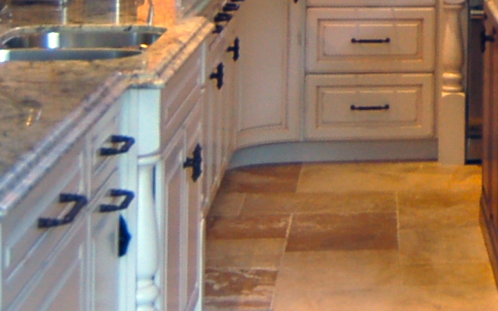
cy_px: -185
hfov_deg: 19.7
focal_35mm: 94
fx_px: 1275
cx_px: 702
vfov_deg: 13.0
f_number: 3.5
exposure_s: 1/60
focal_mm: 18
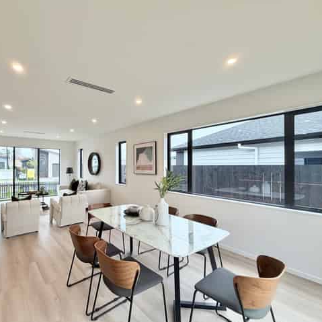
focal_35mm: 17
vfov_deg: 84.0
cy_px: 164
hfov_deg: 82.4
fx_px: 179
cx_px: 121
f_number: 2.2
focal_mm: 2.22
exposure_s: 1/100
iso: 32
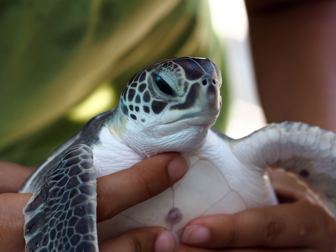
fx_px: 1359
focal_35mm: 140
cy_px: 126
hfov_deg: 14.1
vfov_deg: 10.6
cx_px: 168
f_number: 4.5
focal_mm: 70
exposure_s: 1/400
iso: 200
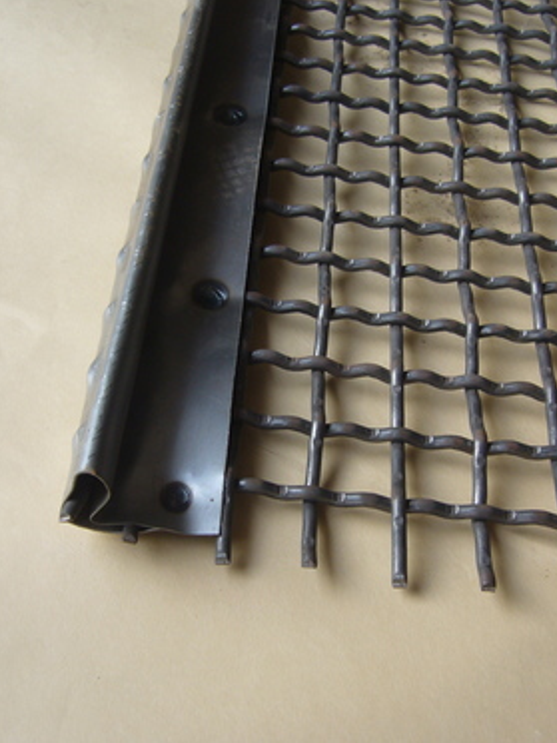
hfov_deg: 30.9
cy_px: 372
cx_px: 268
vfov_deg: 40.4
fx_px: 1008
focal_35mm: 47
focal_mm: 5.8
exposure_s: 1/60
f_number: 2.8
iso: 80
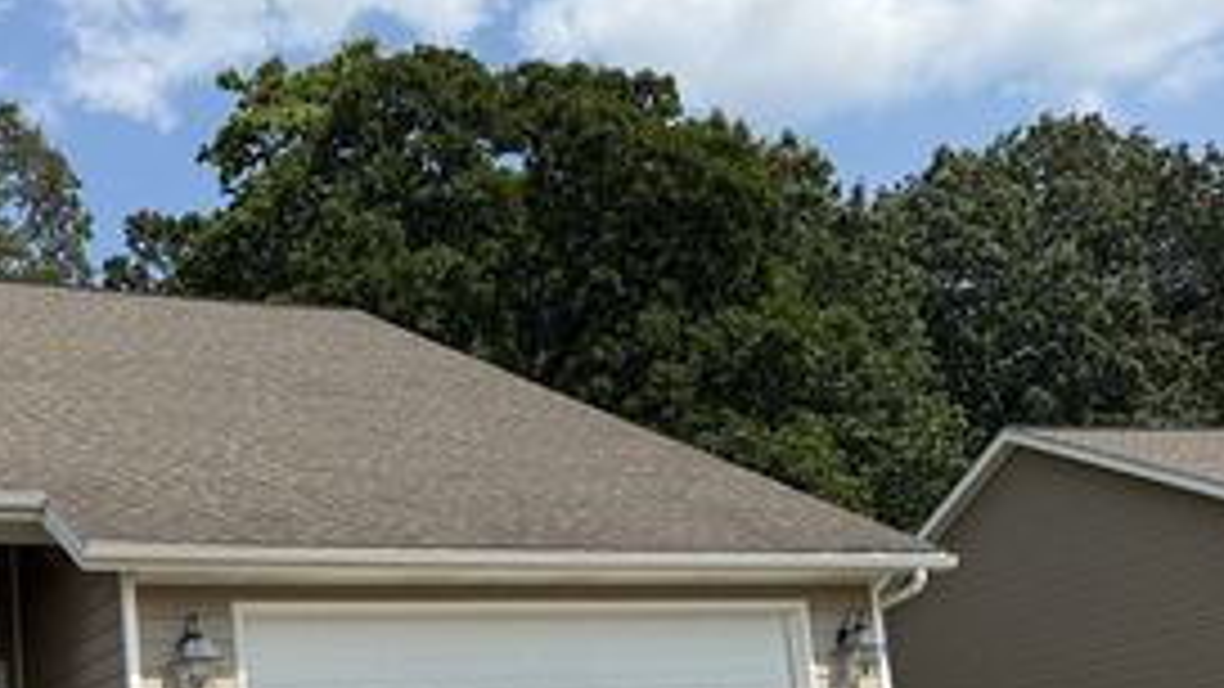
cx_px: 234
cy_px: 690
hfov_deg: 41.0
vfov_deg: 23.8
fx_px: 1558
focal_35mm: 48
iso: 80
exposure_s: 1/5714
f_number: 1.78
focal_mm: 6.76
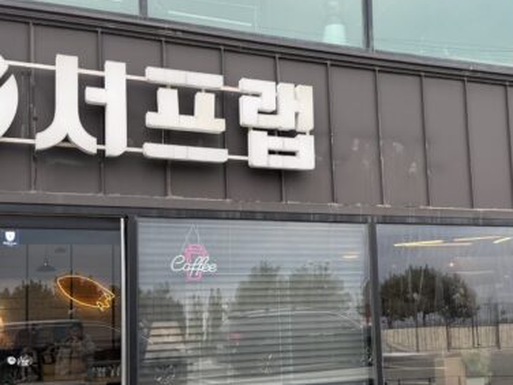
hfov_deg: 37.4
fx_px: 756
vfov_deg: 28.5
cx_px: 306
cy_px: 239
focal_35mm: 51
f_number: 1.78
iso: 80
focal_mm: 6.76
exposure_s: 1/898
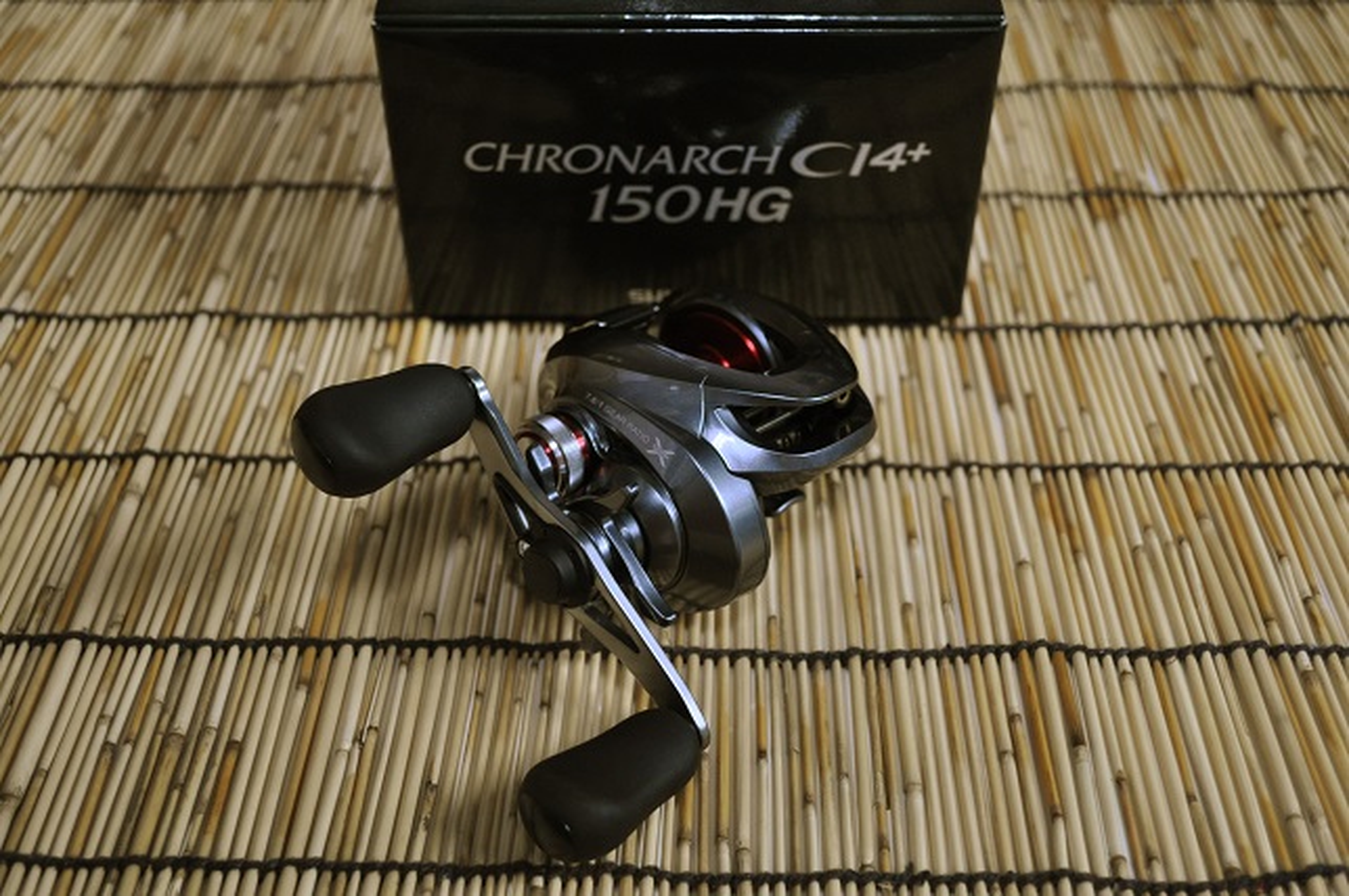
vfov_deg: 31.8
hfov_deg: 46.4
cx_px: 674
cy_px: 448
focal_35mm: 42
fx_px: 1572
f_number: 4.5
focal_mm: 28
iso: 800
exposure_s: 1/50
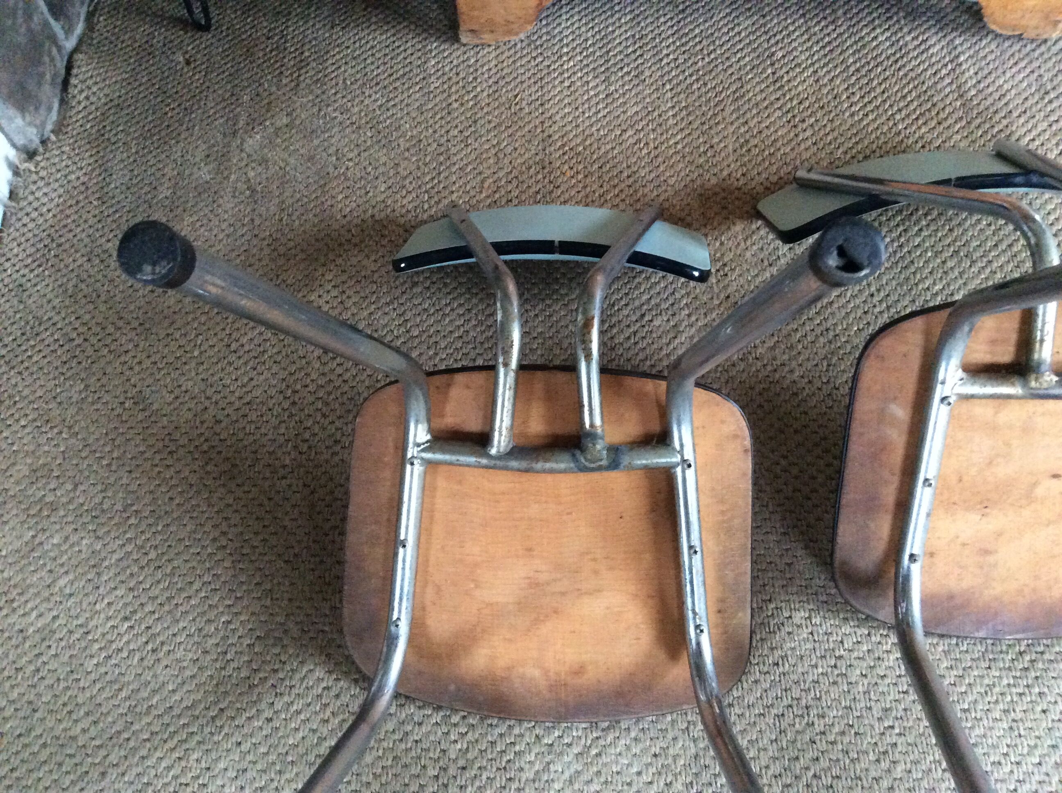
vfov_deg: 44.1
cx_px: 531
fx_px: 980
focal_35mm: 32
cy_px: 396
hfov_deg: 56.9
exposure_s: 1/17
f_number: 2.4
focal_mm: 3.3
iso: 400
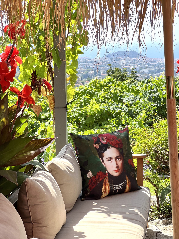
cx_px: 90
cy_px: 120
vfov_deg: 25.3
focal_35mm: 77
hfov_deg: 19.1
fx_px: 531
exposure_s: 1/205
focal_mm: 9
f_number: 2.8
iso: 25
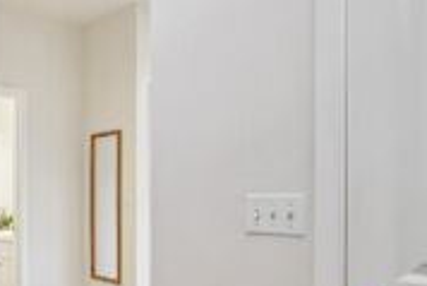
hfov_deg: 44.0
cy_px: 201
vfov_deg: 36.4
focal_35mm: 36
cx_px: -14
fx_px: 427
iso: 1600
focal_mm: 16
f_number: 8
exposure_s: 1/25
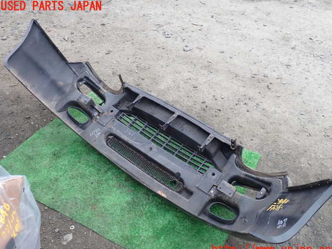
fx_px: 297
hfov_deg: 58.4
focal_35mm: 31
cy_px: 128
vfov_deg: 45.4
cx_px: 169
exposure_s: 1/160
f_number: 3.2
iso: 100
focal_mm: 5.4
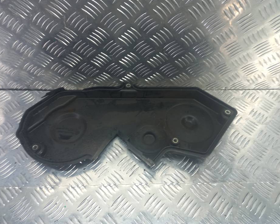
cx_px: 131
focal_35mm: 27
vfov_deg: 53.2
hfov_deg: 64.0
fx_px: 224
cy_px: 110
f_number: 1.8
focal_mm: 4.6
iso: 80
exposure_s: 1/50
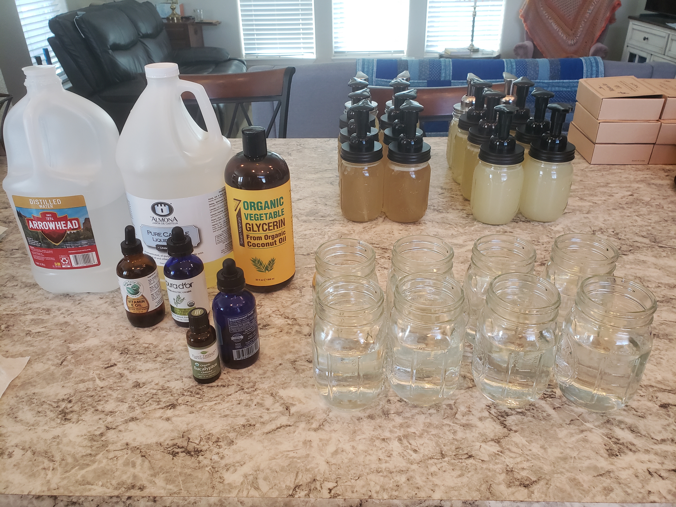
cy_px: 254
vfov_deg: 53.1
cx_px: 338
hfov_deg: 67.3
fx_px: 508
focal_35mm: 26
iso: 250
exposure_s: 1/60
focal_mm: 4.3
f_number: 2.4
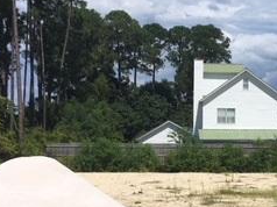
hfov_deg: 24.6
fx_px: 624
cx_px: 225
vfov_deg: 18.6
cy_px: 174
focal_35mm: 78
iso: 25
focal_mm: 4.15
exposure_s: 1/3663
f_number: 2.2
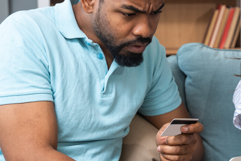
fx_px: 847
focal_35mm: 127
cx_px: 246
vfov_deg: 10.8
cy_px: 96
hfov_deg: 15.9
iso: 320
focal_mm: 43.9
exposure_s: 1/125
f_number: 3.2
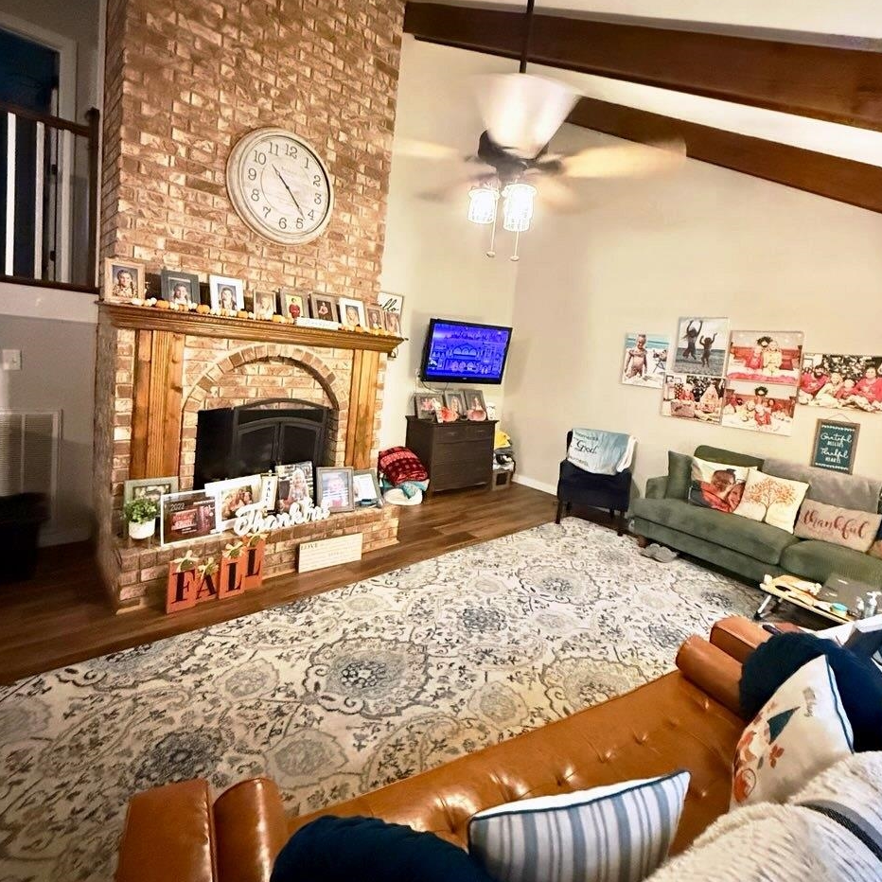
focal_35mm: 17
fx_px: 490
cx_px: 436
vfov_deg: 83.7
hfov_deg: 84.0
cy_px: 398
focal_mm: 2.22
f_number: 2.2
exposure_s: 1/40
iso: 1250
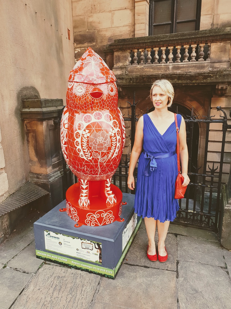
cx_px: 116
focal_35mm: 26
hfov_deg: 53.1
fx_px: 231
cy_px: 154
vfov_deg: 67.3
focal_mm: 4.3
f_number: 2.4
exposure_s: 1/260
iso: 50
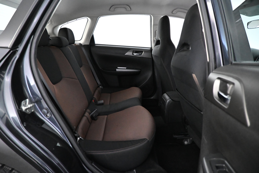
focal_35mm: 24
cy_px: 86
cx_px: 130
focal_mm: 16
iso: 7200
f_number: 3.5
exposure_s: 1/60
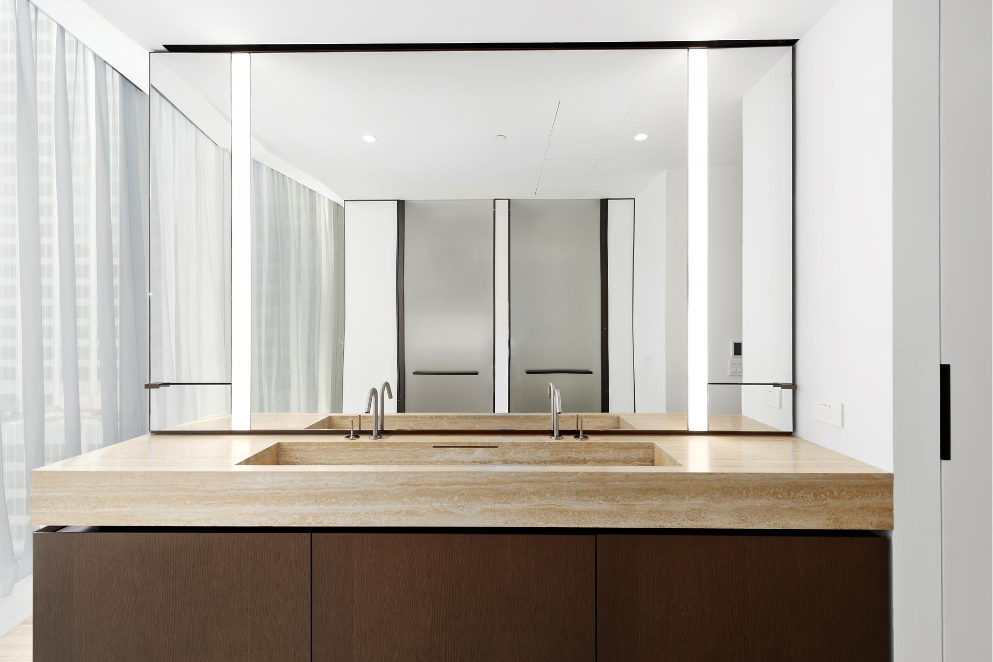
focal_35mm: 14
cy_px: 331
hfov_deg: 104.2
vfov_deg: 81.2
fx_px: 386
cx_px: 496
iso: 100
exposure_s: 1/8
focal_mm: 14
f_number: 8
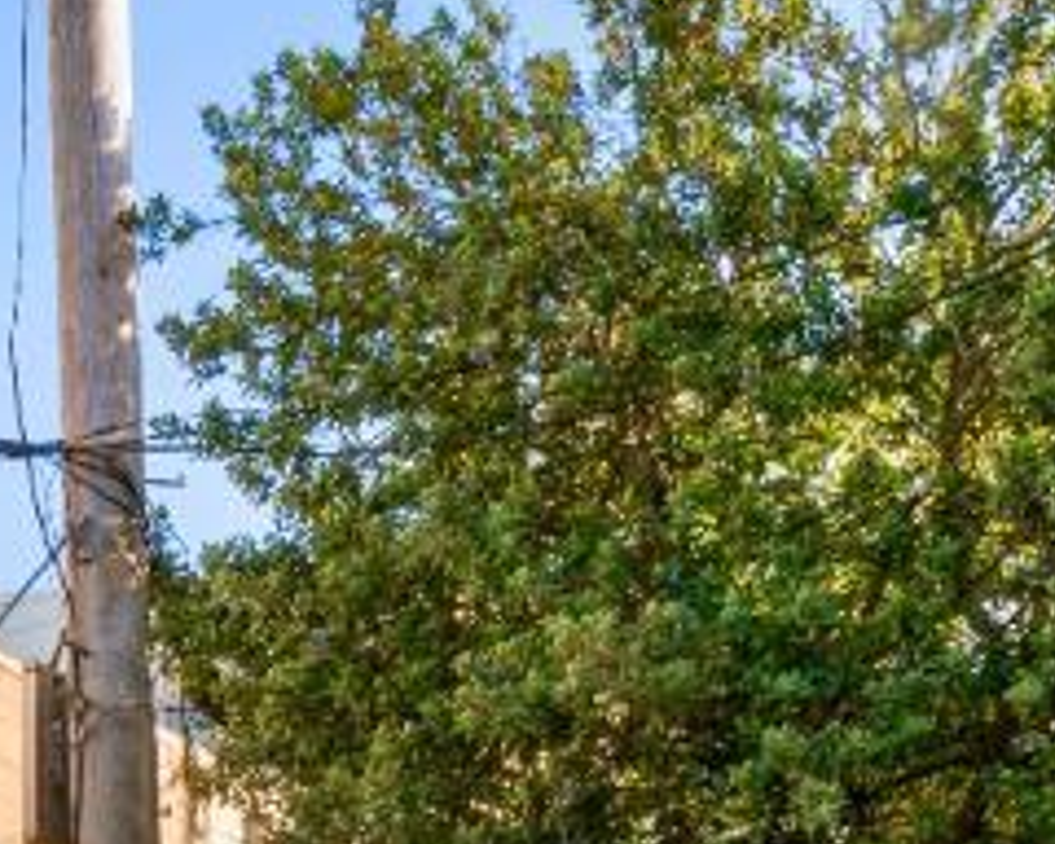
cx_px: -312
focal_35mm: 94
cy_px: 1719
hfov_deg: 18.9
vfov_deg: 13.8
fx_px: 2935
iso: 250
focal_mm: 16
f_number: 16
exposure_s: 1/40
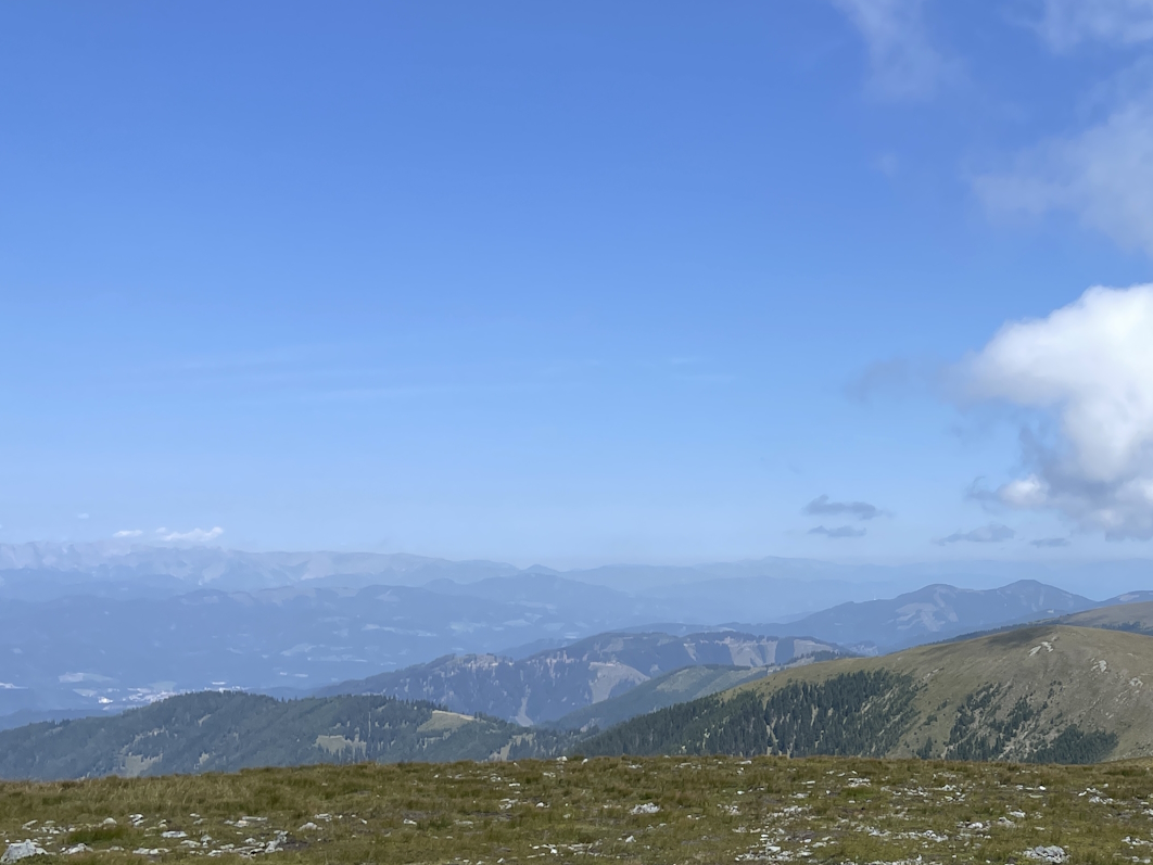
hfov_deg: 37.9
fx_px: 1566
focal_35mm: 47
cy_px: 576
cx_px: 1026
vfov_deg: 30.7
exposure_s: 1/4000
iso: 32
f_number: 1.6
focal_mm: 4.2
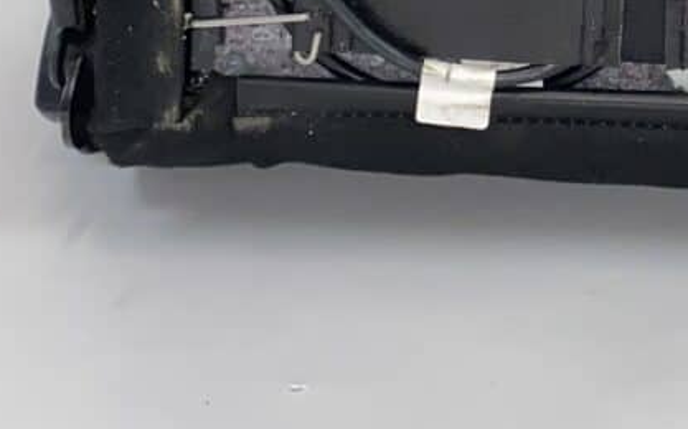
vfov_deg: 11.7
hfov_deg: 20.8
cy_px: -507
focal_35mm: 97
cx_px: 672
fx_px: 1818
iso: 100
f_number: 1.8
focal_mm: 4.25
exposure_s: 1/100
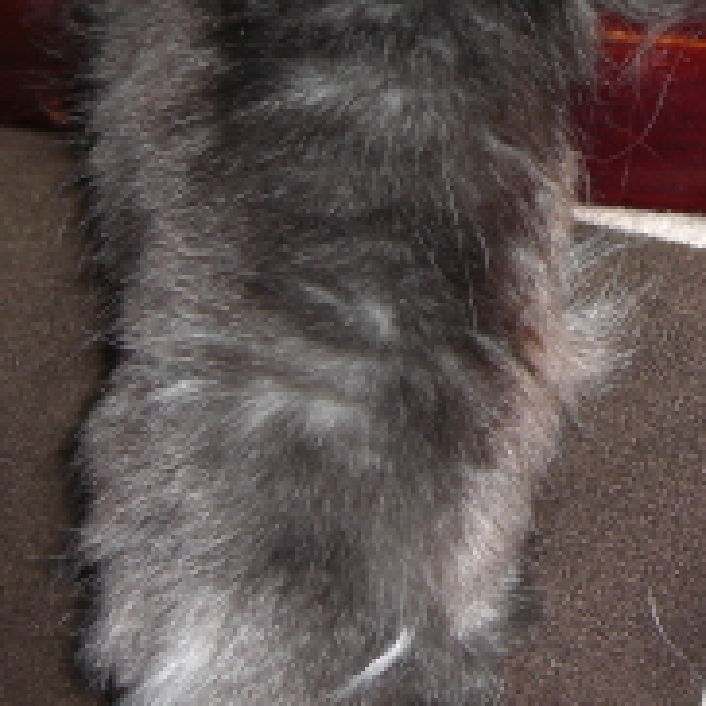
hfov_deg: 14.4
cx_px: 772
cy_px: 66
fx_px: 2723
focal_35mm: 118
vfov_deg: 14.6
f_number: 2.8
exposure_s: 1/60
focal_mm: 7.9
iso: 80
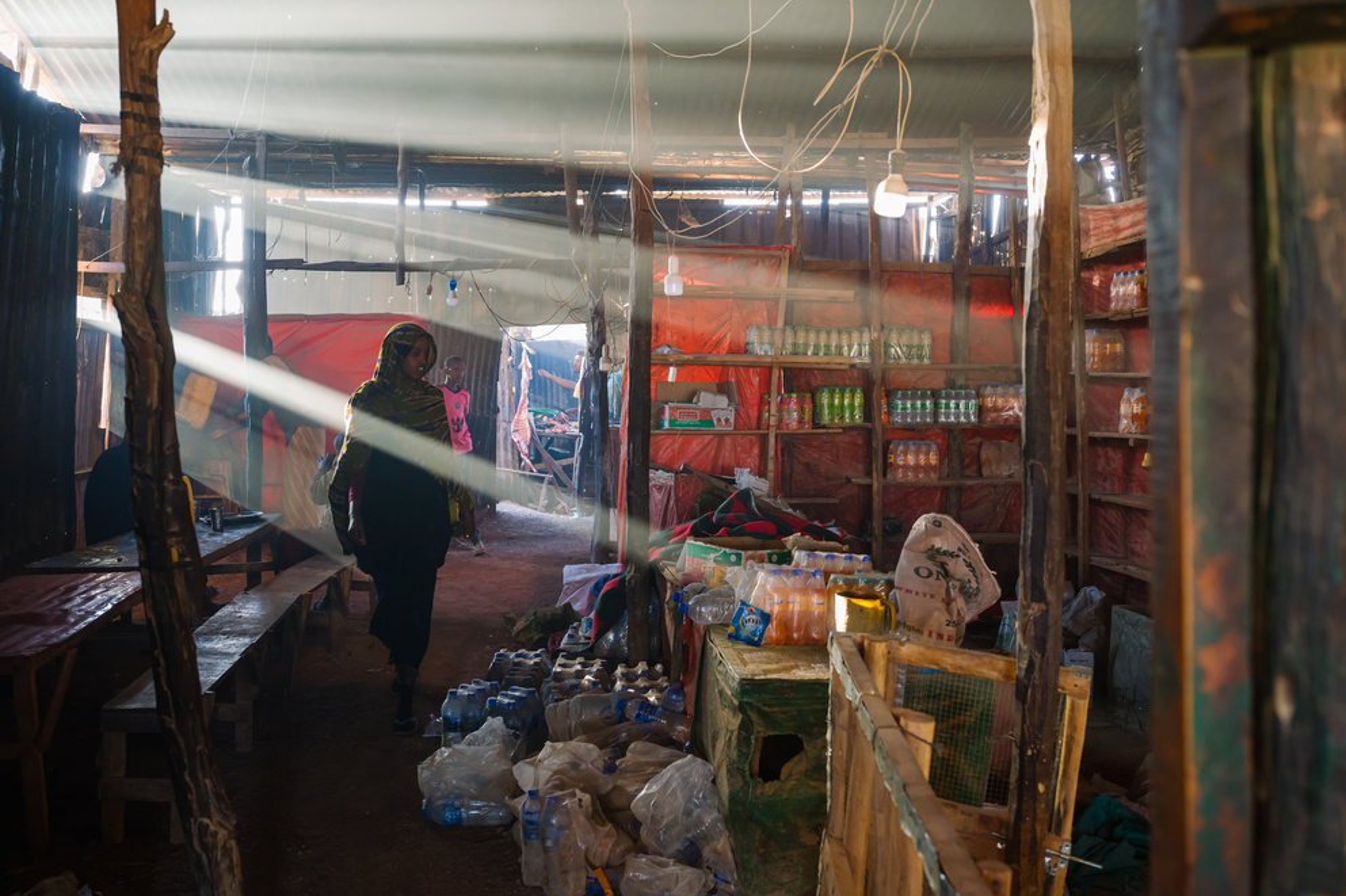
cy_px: 438
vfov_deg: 39.4
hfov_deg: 56.5
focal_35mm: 34
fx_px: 1252
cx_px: 672
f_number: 4.5
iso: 1600
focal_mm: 32.5
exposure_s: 1/60
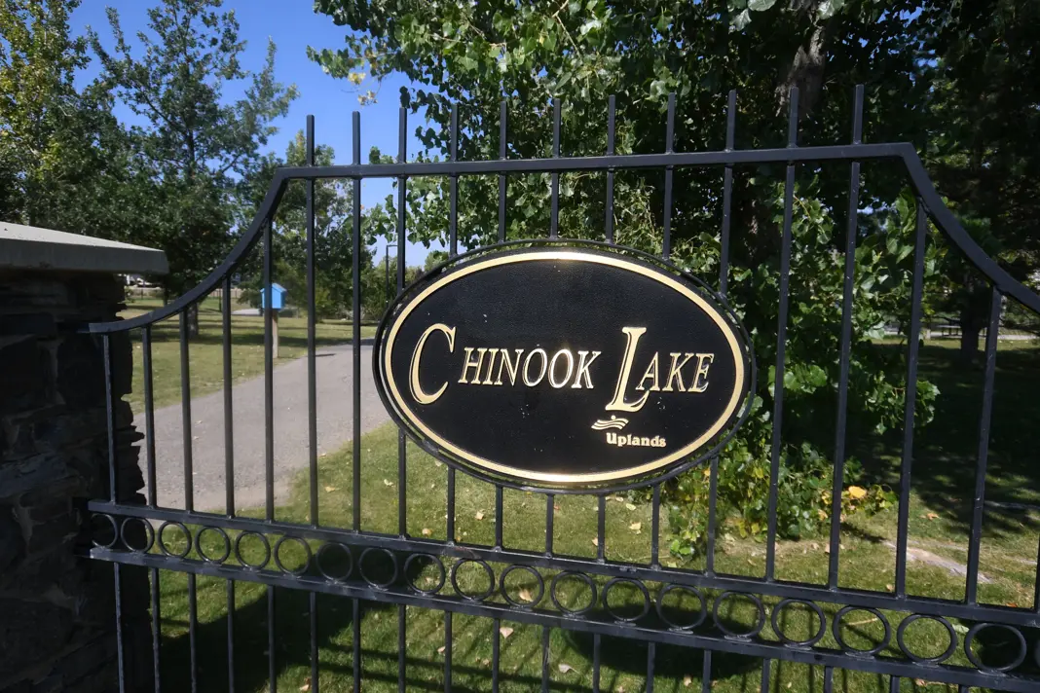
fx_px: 664
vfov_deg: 55.1
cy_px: 346
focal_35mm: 23
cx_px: 520
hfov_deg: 76.1
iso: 160
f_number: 6.3
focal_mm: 11.5
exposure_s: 1/1000
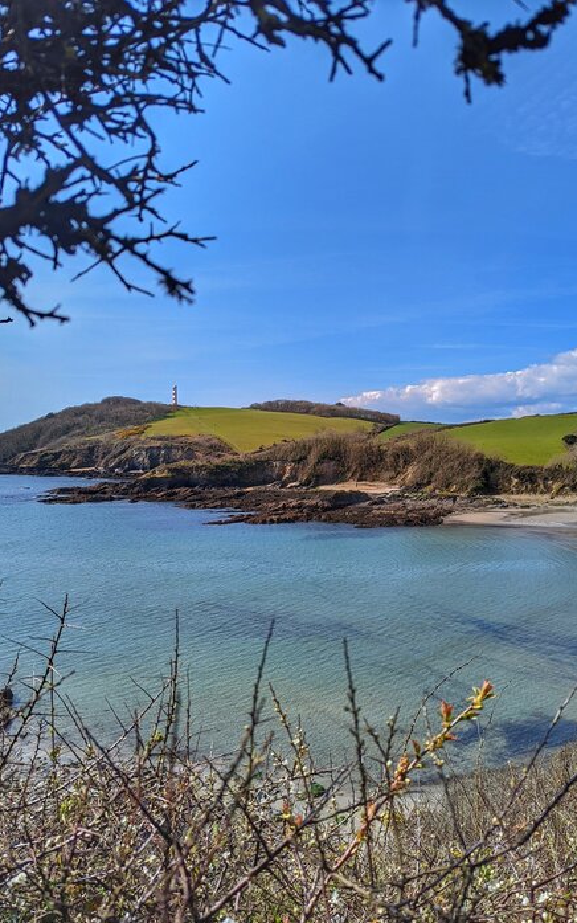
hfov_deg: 47.6
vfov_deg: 70.4
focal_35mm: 26
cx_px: 288
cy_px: 469
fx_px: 654
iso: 46
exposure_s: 1/2217
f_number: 1.85
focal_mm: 6.81
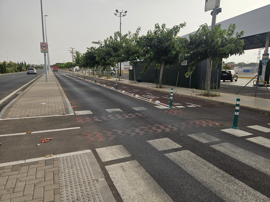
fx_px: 179
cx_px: 135
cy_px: 101
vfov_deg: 58.9
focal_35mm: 23
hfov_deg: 73.9
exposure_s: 1/1387
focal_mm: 5.4
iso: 25
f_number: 1.8
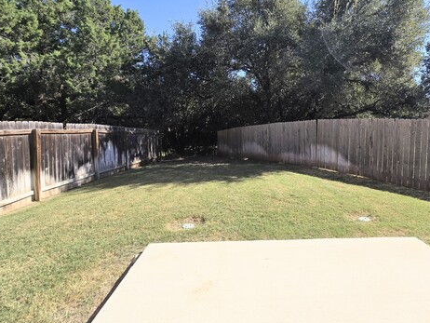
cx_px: 254
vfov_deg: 71.0
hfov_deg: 86.8
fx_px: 224
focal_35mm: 18
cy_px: 131
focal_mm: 2.2
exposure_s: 1/2049
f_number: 2.2
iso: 50
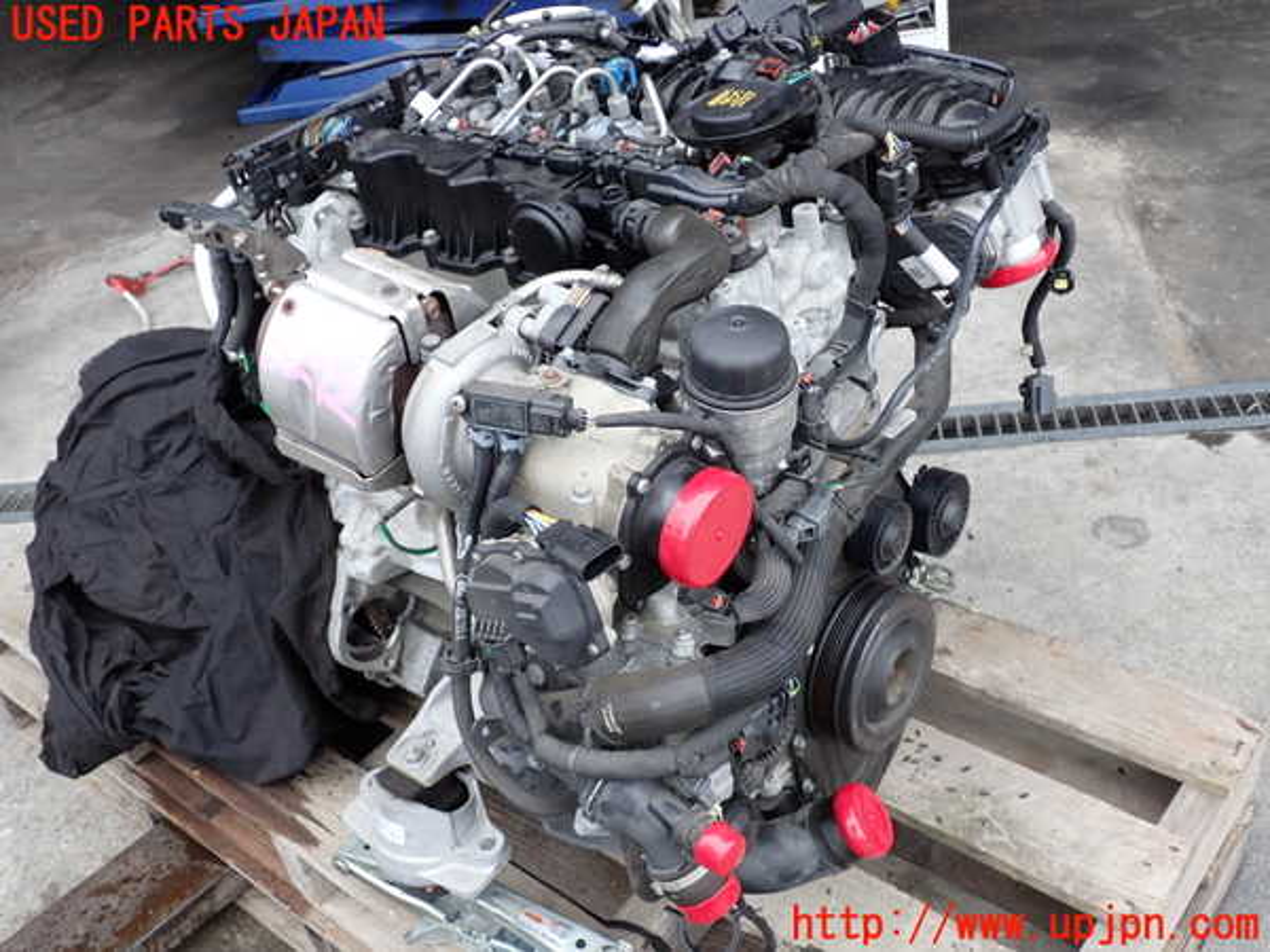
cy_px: 476
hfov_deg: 51.4
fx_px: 1321
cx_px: 635
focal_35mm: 36
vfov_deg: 39.7
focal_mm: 6.37
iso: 100
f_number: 2.5
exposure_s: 1/200
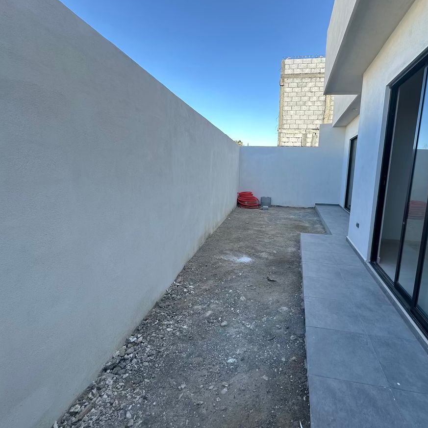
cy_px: 209
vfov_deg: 84.0
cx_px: 255
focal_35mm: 17
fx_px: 238
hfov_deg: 83.0
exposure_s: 1/153
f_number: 2.2
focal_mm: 2.22
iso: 40
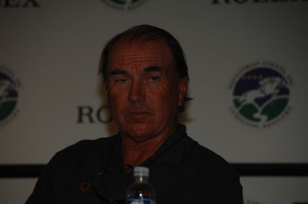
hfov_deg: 6.9
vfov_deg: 4.6
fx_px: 2563
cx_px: 154
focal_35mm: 300
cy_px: 102
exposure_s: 1/125
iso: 200
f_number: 5.6
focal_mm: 200
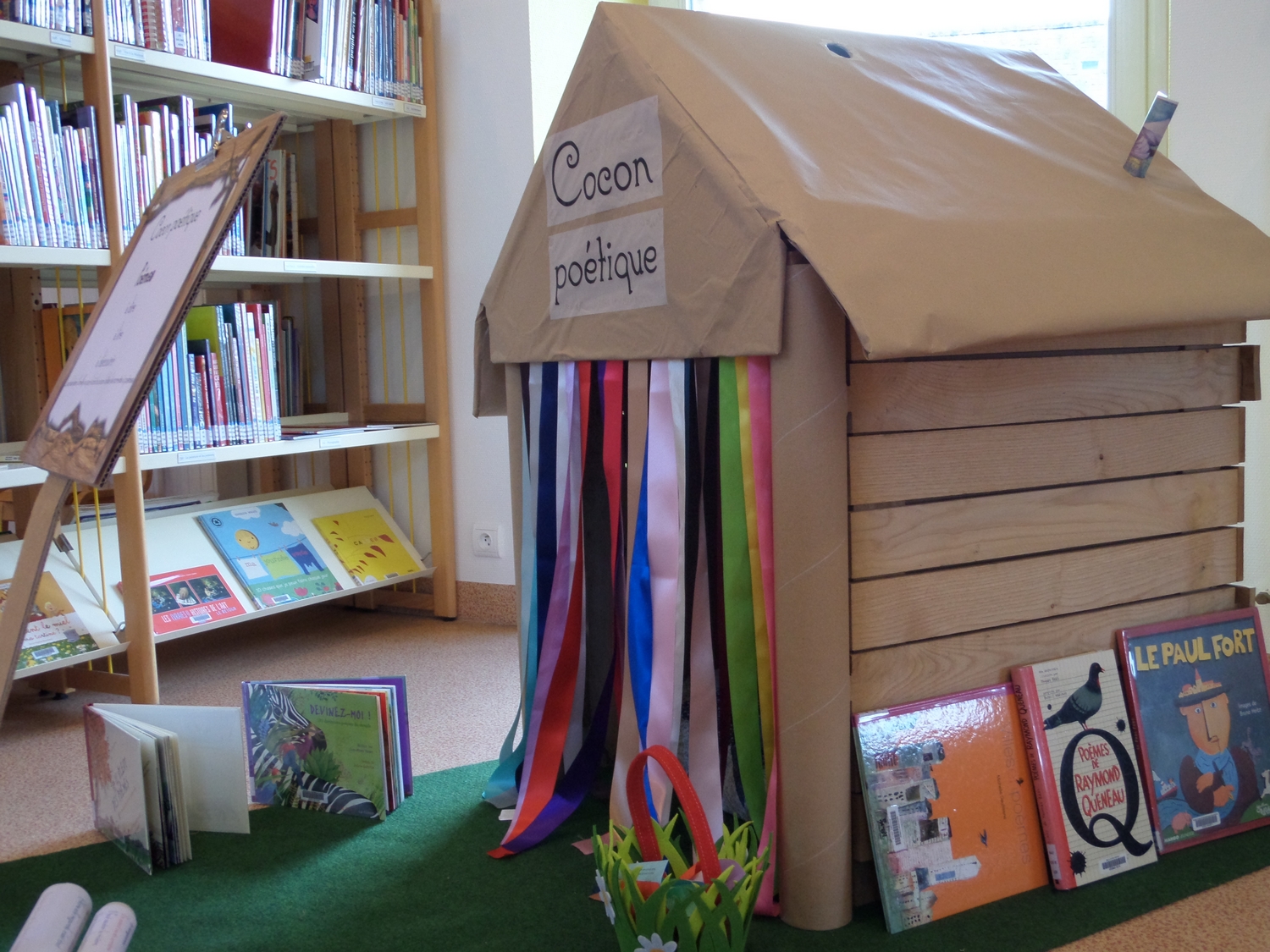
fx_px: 1504
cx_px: 635
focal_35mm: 41
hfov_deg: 45.8
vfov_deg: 35.1
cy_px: 476
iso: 200
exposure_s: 1/30
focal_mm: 6.8
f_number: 3.6
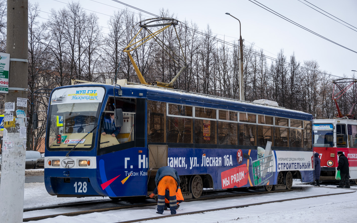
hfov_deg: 29.6
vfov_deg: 18.7
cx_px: 177
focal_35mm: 70
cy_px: 117
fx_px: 676
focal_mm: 45
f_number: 4.8
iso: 100
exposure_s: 1/500
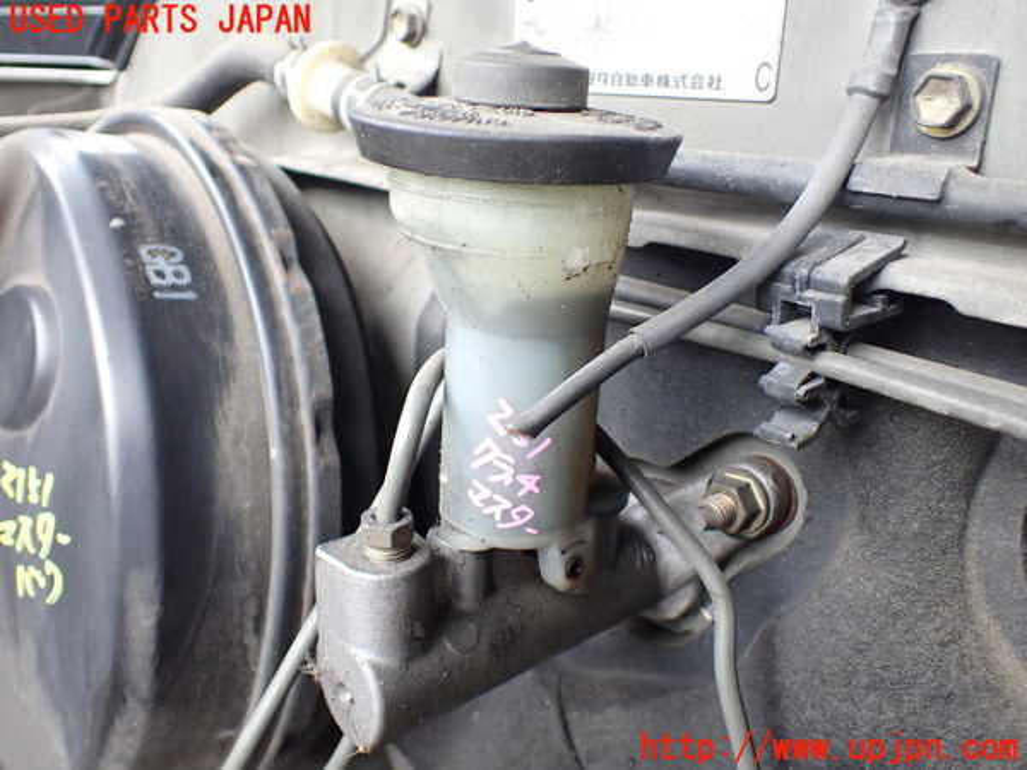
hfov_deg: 60.0
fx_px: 890
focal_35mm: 30
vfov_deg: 46.8
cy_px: 385
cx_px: 514
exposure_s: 1/125
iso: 400
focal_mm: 5.4
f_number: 2.3
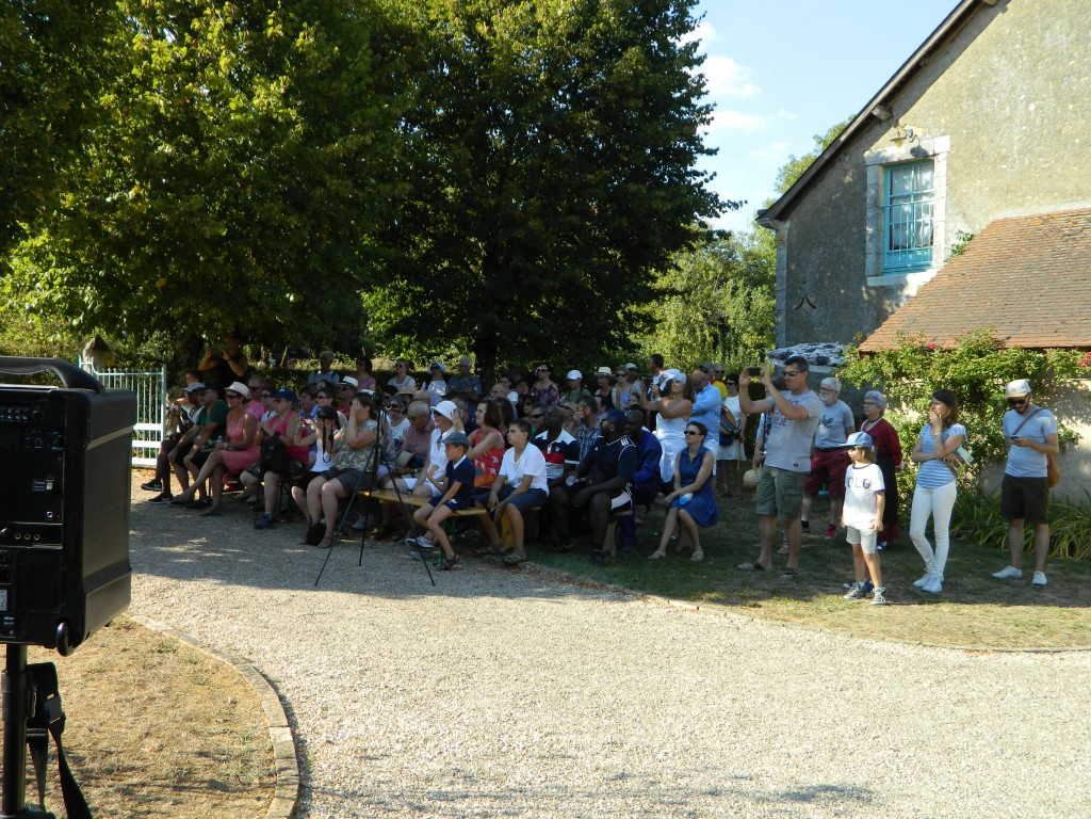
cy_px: 410
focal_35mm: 35
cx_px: 546
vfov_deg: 40.7
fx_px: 1103
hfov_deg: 52.6
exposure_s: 1/320
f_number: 3.3
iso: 80
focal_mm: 6.2
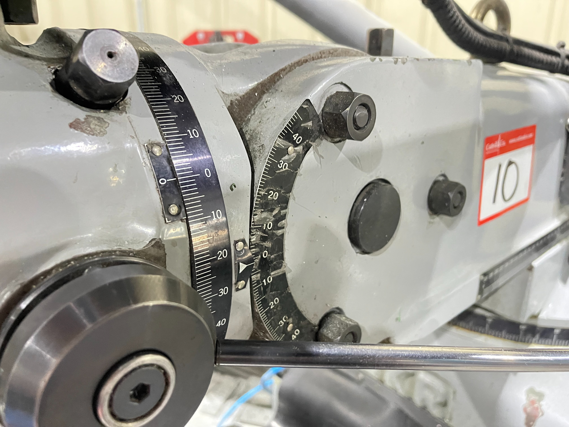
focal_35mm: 26
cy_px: 214
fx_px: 427
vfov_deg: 53.1
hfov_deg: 67.3
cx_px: 284
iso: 800
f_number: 1.6
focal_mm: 5.1
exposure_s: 1/25
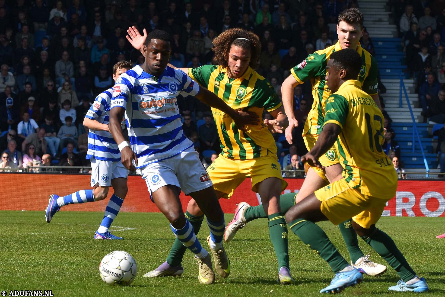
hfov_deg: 14.0
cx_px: 222
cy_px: 148
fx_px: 1817
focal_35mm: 147
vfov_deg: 9.3
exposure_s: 1/800
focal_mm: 98
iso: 200
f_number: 5.6
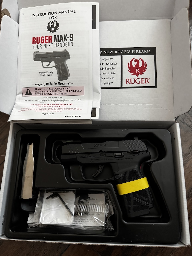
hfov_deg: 56.8
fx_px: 177
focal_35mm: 24
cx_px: 96
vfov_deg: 71.6
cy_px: 128
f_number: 1.78
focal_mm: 6.76
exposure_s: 1/29
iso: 1600
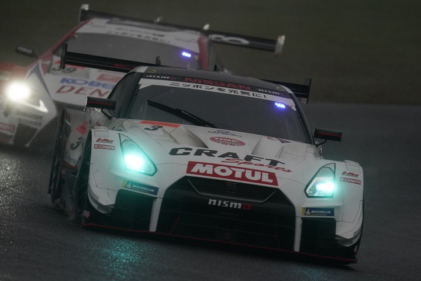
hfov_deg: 3.4
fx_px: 7016
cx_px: 210
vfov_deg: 2.3
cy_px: 140
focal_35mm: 600
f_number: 6.3
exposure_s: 1/500
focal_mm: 600
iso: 800
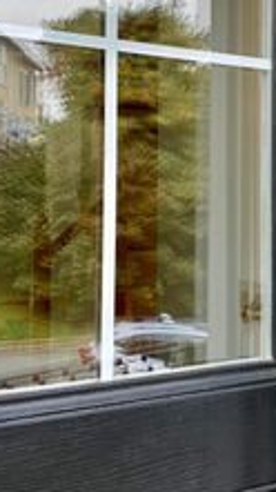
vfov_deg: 32.6
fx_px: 834
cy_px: 168
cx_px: 243
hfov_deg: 18.5
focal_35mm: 64
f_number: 1.8
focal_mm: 4.25
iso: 32
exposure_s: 1/245
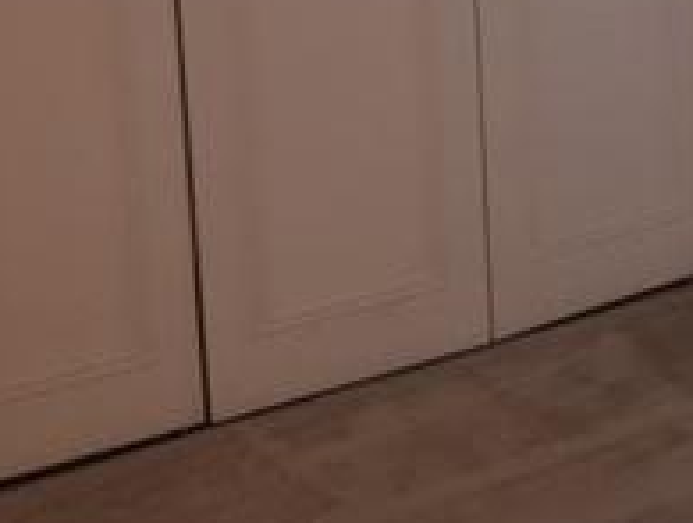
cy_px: -164
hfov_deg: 18.5
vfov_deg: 14.9
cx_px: 1013
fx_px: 1905
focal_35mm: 95
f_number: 2.2
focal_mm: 4.15
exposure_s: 1/16
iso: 160
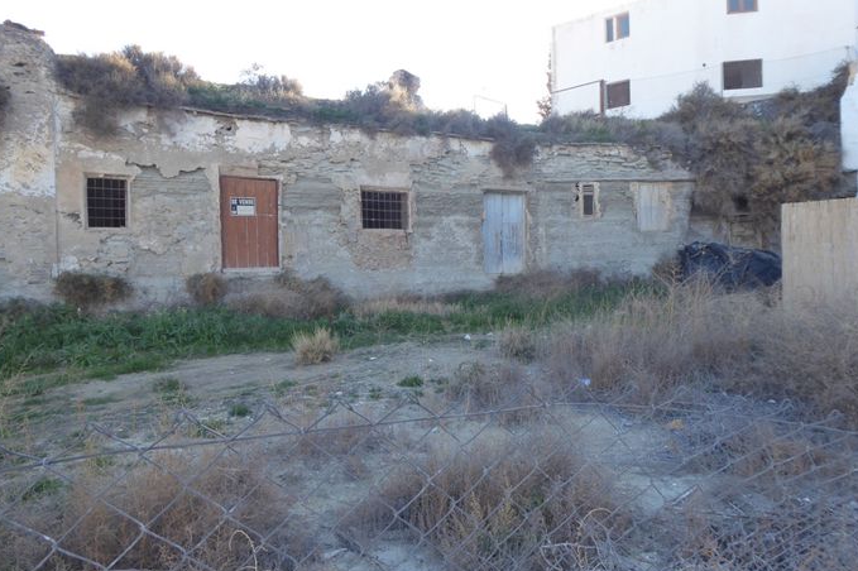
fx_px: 643
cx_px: 430
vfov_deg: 47.8
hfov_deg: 67.4
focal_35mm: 27
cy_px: 263
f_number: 3.3
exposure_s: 1/160
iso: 125
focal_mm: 4.3
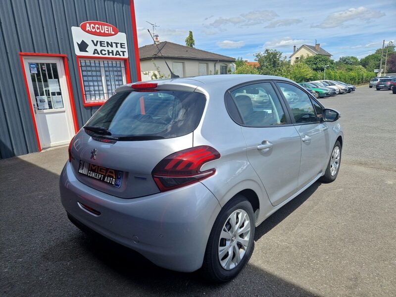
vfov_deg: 58.9
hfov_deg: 73.9
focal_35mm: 23
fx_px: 263
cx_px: 198
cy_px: 148
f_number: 1.8
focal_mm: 5.4
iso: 50
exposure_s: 1/1252
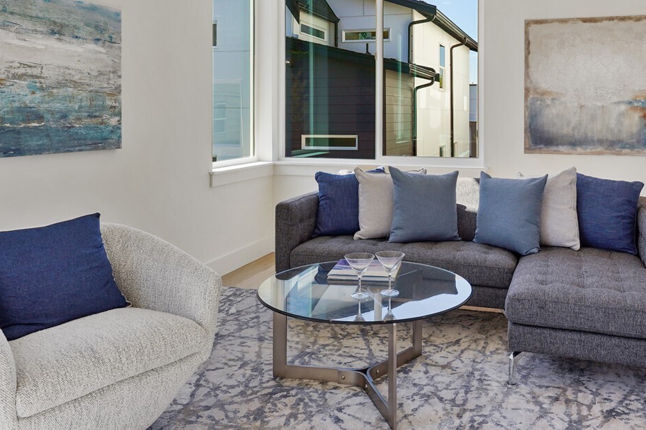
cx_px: 396
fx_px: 556
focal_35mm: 31
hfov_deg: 59.7
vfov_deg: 41.1
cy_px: 109
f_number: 8
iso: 200
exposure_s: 1/50
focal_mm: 17
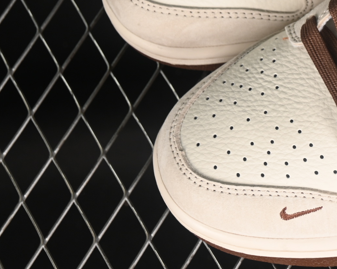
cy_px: -28
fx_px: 1885
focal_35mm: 189
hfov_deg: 10.0
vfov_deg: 8.1
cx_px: 448
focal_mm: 50
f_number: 7.1
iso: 160
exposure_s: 1/80
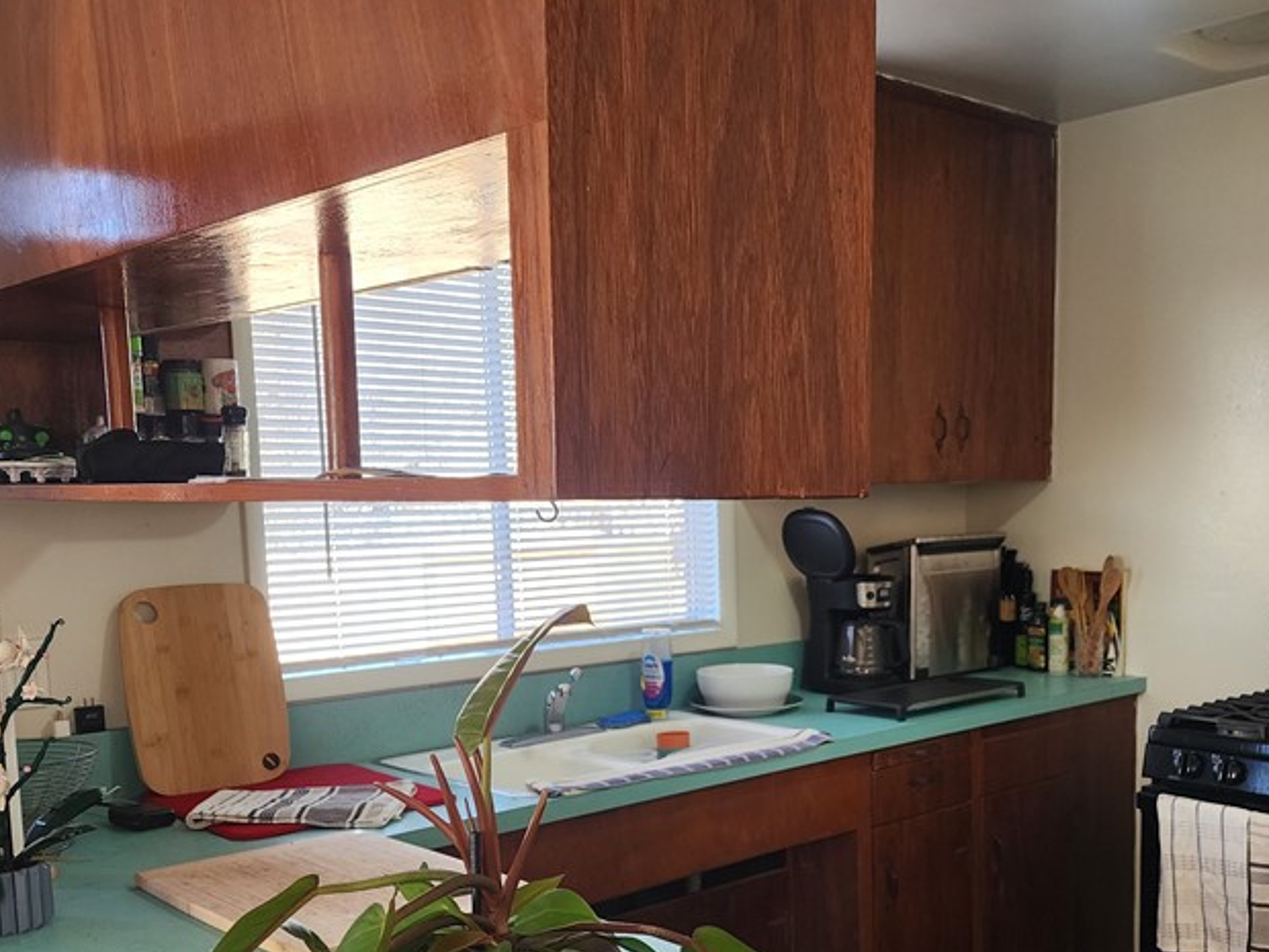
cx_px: 772
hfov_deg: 48.6
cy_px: 665
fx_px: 1393
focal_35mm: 38
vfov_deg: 37.1
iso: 250
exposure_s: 1/120
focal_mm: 6.4
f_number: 1.8
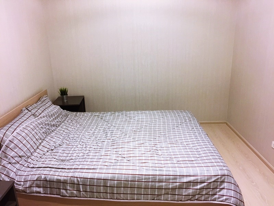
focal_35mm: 29
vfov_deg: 48.2
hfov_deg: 61.7
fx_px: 230
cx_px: 137
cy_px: 103
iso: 125
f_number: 2.2
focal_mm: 4.15
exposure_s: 1/17
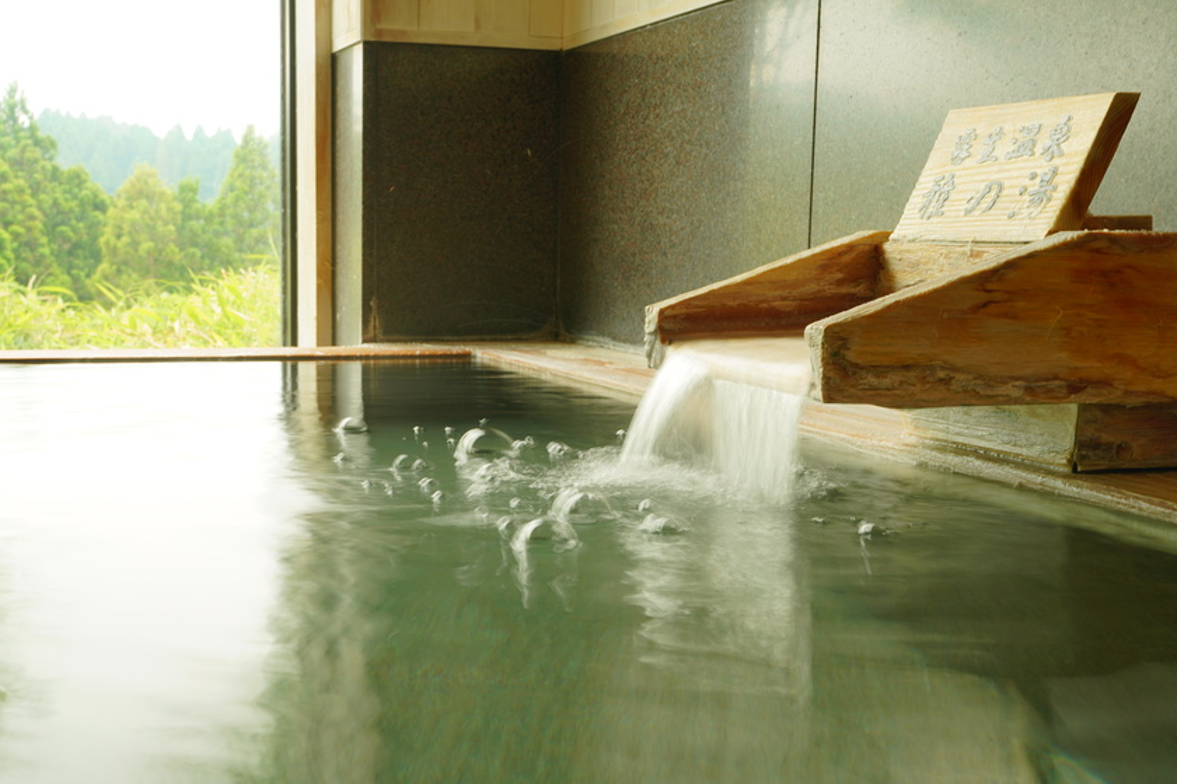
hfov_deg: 39.5
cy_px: 486
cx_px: 483
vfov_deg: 26.9
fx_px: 1635
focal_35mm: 50
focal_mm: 35
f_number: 10
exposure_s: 1/3
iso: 100
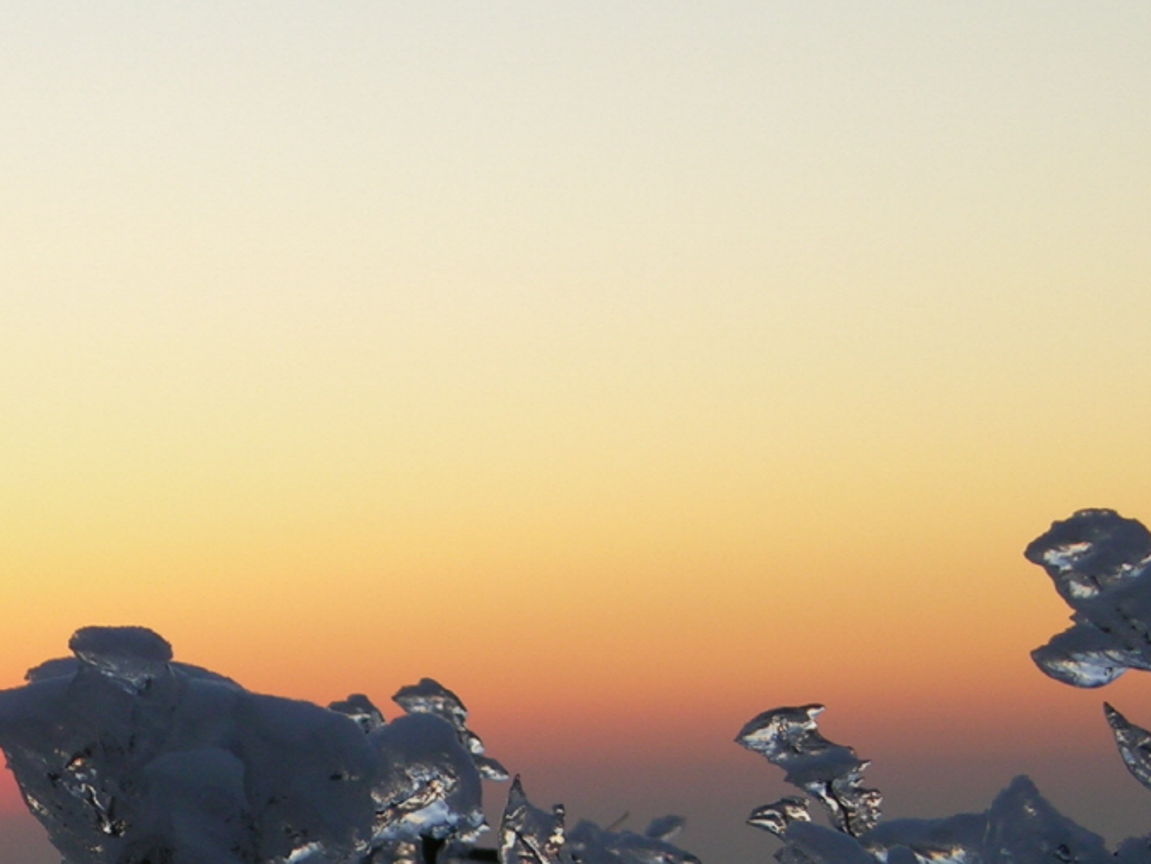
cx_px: -17
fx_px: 8347
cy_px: 1006
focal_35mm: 251
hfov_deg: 7.8
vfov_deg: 5.9
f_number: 3.5
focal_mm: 22.3
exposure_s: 1/66
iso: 50
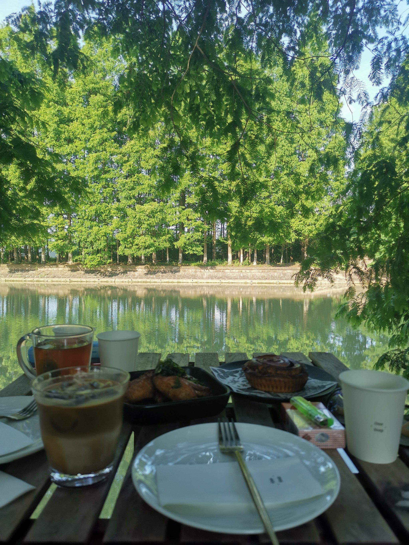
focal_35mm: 27
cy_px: 272
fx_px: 425
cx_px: 204
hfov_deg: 51.4
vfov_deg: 65.3
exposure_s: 1/526
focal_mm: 5.58
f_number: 1.8
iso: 50
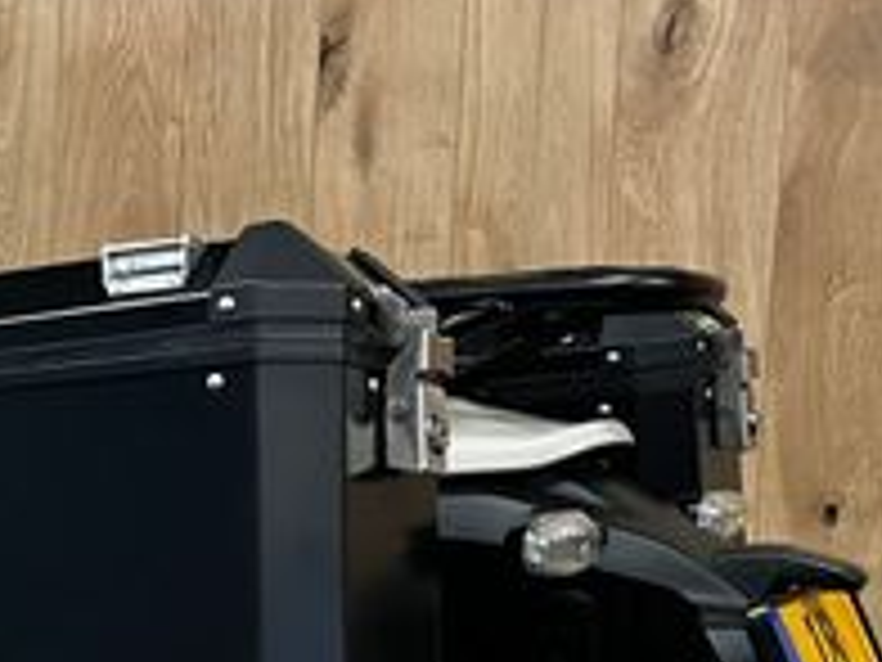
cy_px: 626
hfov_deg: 21.3
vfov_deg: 17.1
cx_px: -189
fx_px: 2166
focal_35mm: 85
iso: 640
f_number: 1.6
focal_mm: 5.1
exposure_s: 1/33
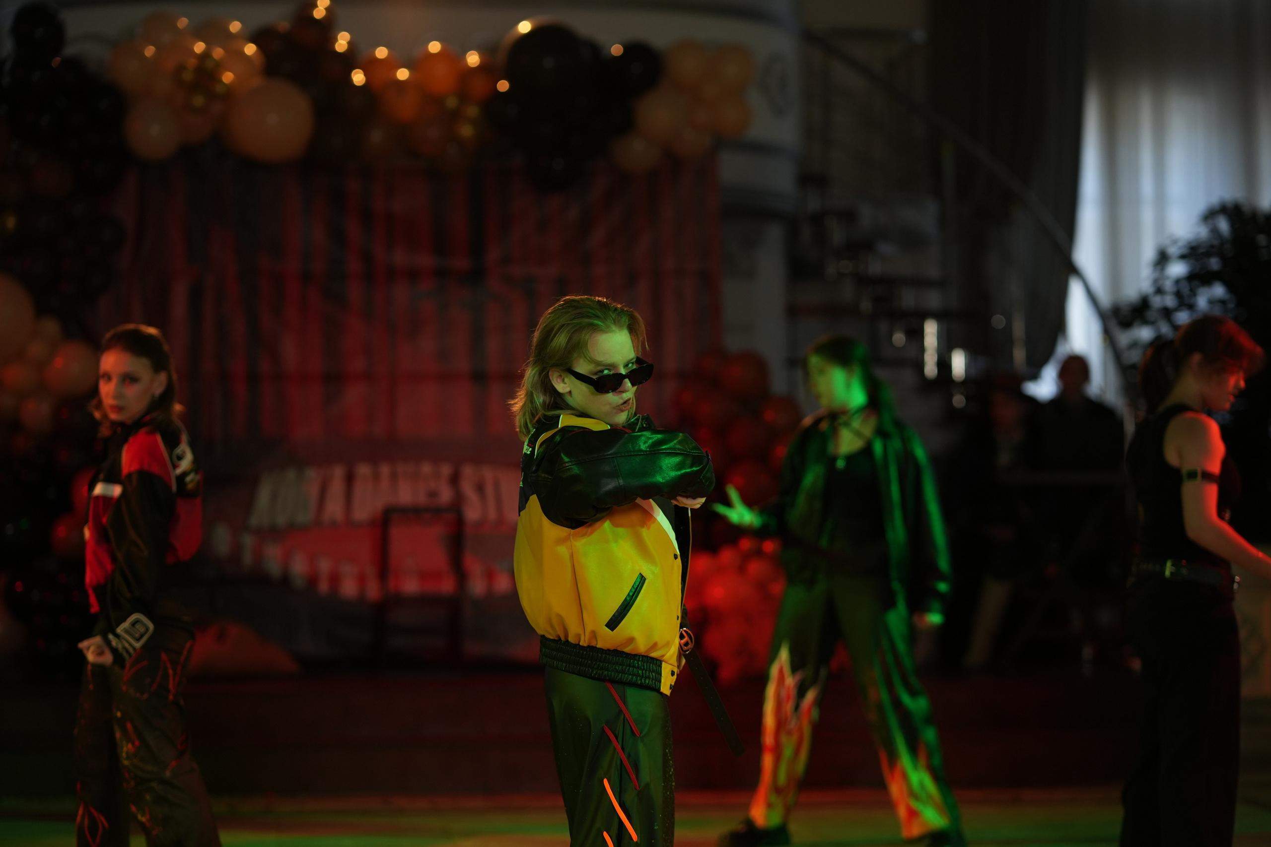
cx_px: 636
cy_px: 424
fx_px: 3001
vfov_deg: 16.1
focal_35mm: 85
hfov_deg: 23.9
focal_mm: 85
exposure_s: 1/400
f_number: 2.2
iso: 800
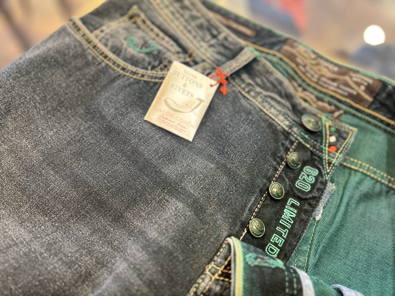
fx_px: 297
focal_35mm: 26
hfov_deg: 67.3
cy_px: 148
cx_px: 198
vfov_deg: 53.1
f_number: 1.5
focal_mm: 5.7
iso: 250
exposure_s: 1/60
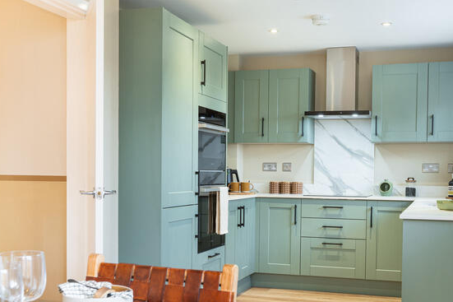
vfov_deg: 27.4
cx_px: 246
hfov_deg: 40.3
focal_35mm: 49
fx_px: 616
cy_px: 200
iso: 250
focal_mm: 30
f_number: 8
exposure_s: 1/4
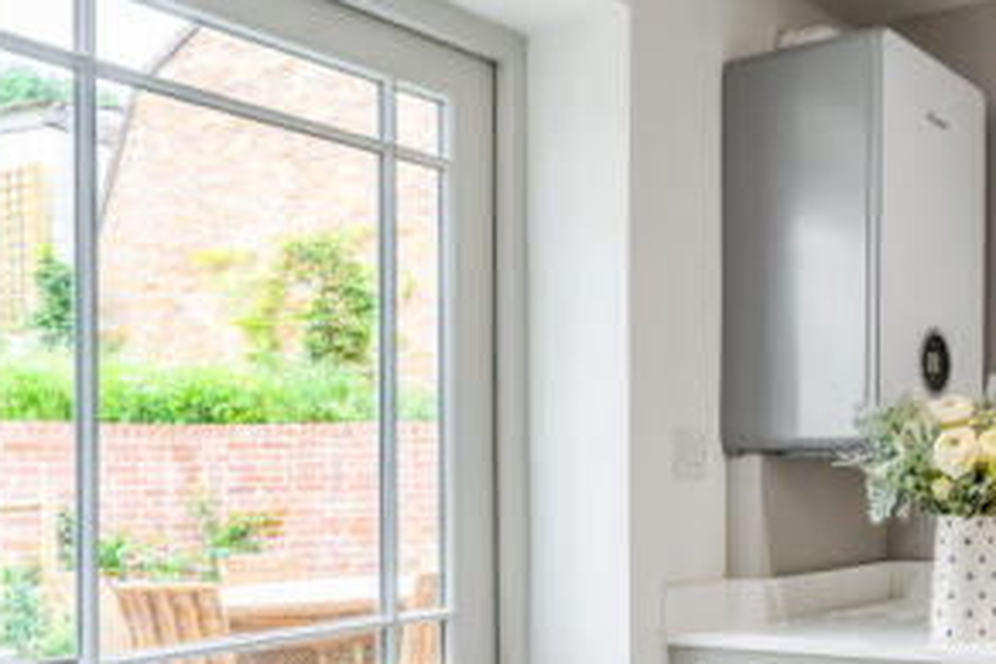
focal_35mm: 36
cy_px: 498
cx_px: 967
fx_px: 996
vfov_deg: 36.0
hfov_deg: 45.8
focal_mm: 16
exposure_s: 1/4
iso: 100
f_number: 10
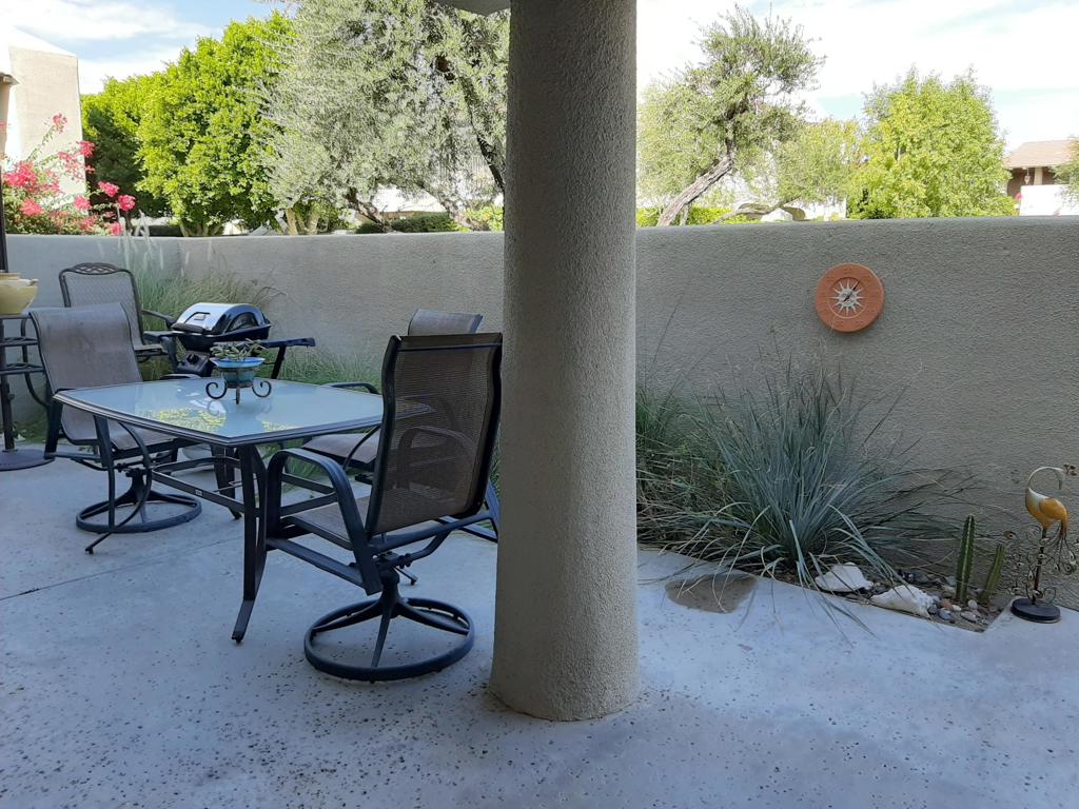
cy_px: 404
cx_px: 540
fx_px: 810
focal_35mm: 26
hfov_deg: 67.3
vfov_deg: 53.1
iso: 40
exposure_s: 1/279
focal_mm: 3.93
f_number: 1.7
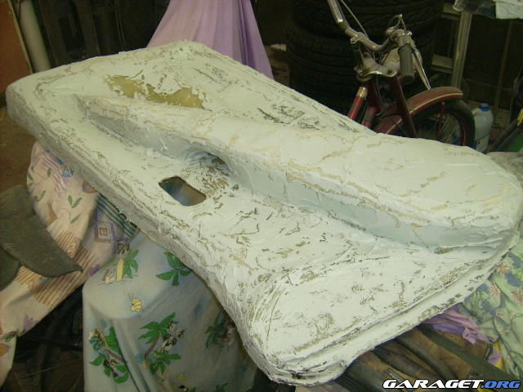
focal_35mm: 35
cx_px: 262
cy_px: 196
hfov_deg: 52.6
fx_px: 529
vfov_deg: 40.7
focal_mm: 5.95
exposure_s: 1/60
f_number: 2.8
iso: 100
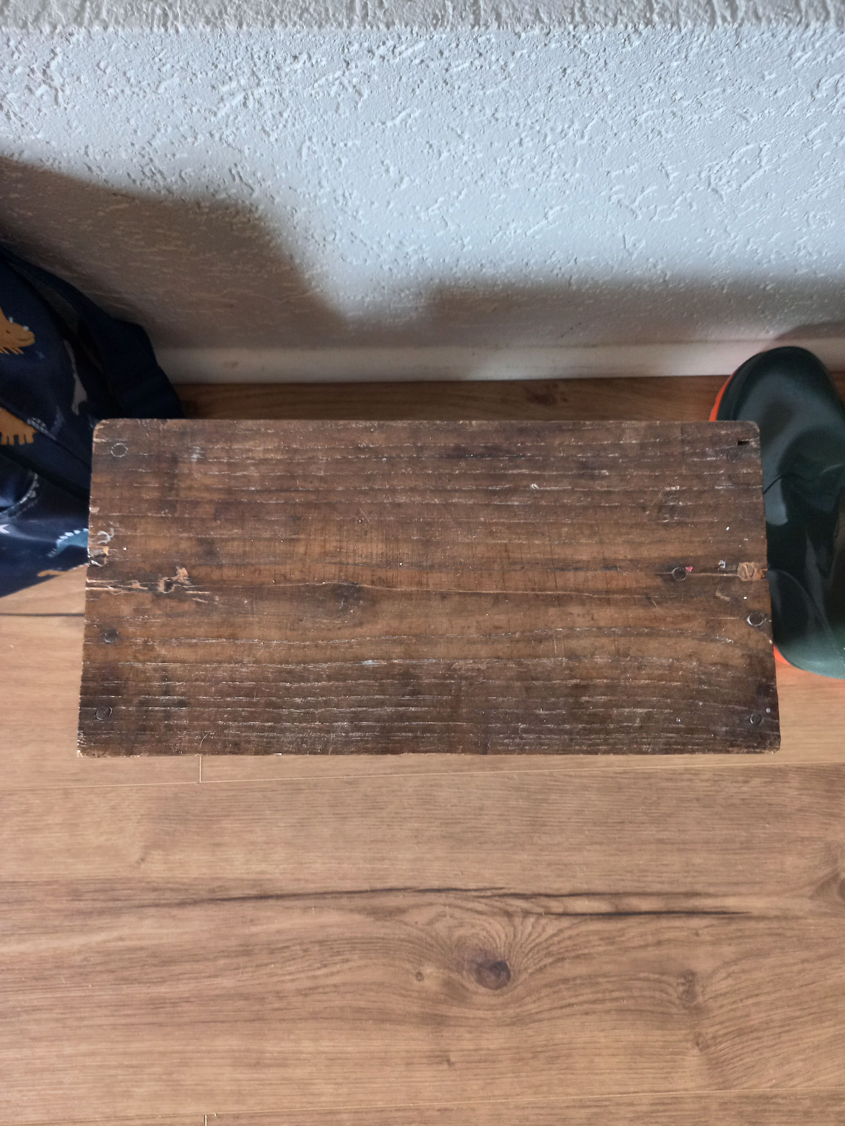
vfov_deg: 69.4
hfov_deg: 54.9
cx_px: 422
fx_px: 814
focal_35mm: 25
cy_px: 563
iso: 200
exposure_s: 1/33
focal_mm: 4.6
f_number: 2
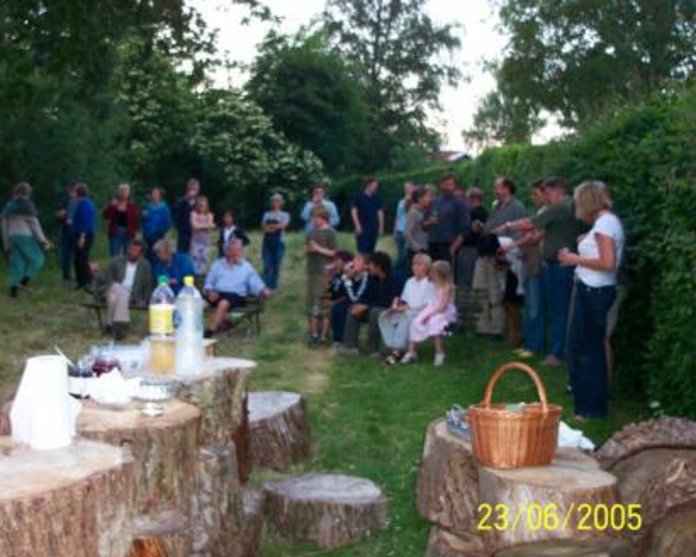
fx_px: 824
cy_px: 281
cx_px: 307
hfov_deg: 45.7
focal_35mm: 40
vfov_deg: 37.3
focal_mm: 7.5
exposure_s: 1/30
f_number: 2.8
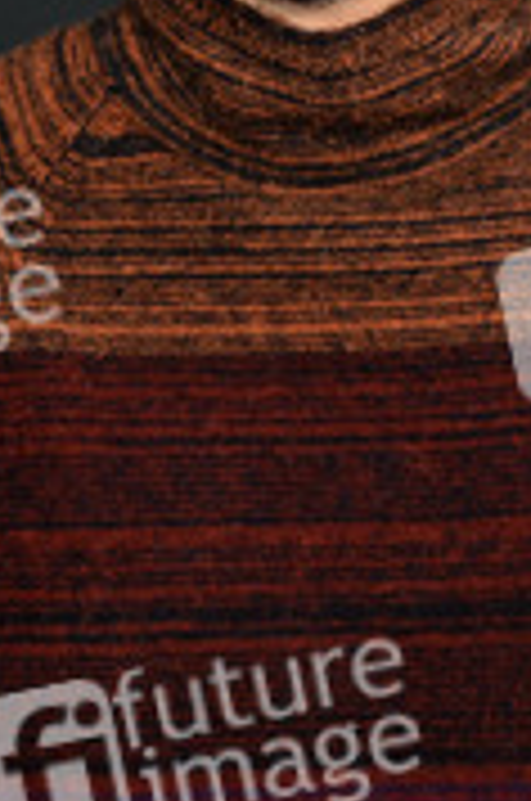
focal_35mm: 169
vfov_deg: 12.1
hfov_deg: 8.1
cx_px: 320
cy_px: 72
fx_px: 3753
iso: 500
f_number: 2.8
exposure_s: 1/125
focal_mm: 75
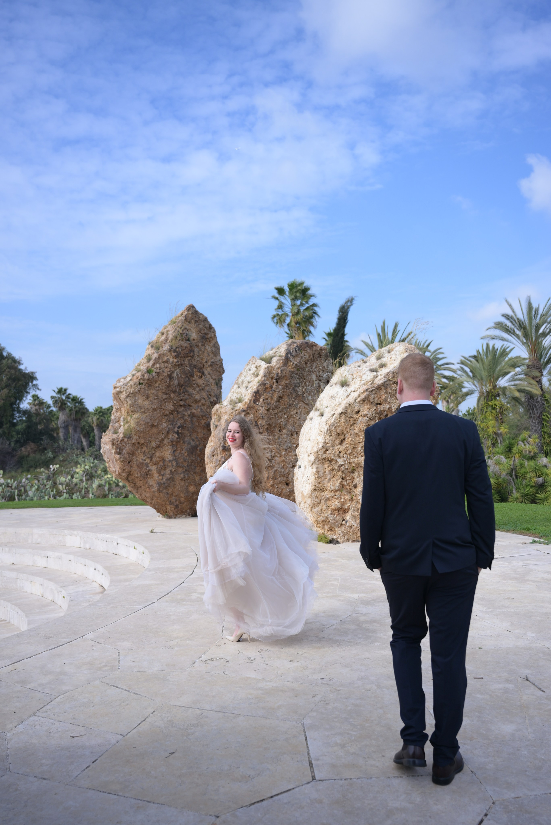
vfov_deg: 62.8
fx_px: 676
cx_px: 276
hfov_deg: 44.3
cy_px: 412
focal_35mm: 30
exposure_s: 1/1600
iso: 125
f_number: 3.5
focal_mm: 29.5
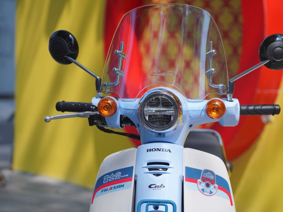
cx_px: 157
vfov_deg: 12.0
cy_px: 106
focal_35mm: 123
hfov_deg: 16.0
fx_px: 1006
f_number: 4
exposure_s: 1/1250
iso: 200
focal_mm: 113
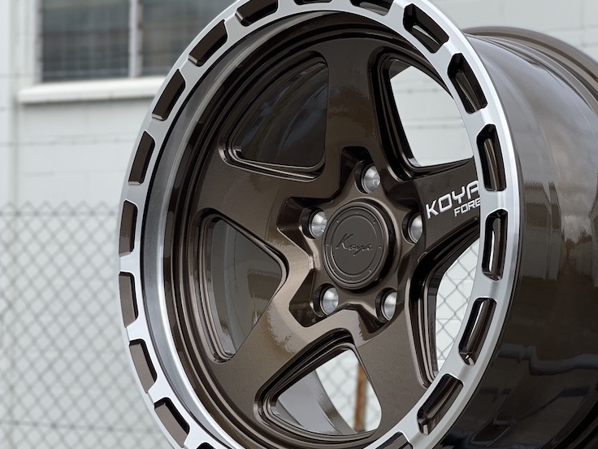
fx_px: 1537
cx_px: 318
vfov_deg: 16.6
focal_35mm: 89
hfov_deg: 22.0
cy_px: 238
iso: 32
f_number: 2.2
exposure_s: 1/747
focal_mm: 7.5
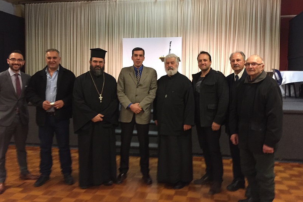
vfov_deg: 42.2
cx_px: 154
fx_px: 261
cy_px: 88
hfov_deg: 60.3
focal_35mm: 31
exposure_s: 1/20
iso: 250
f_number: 2.2
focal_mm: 4.15
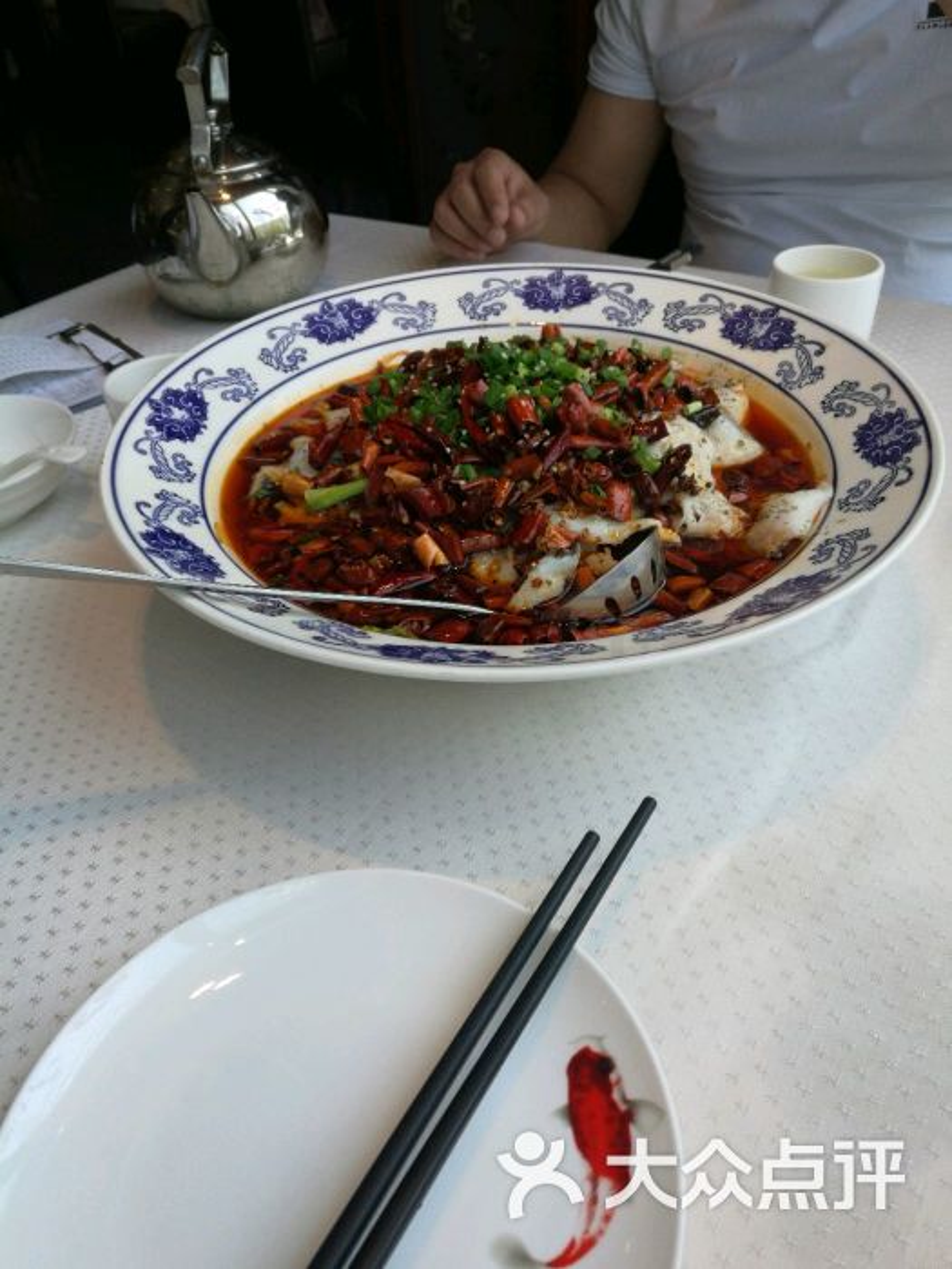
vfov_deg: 65.3
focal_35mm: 27
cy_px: 634
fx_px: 990
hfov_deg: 51.4
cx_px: 476
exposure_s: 1/233
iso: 50
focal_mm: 4.04
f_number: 2
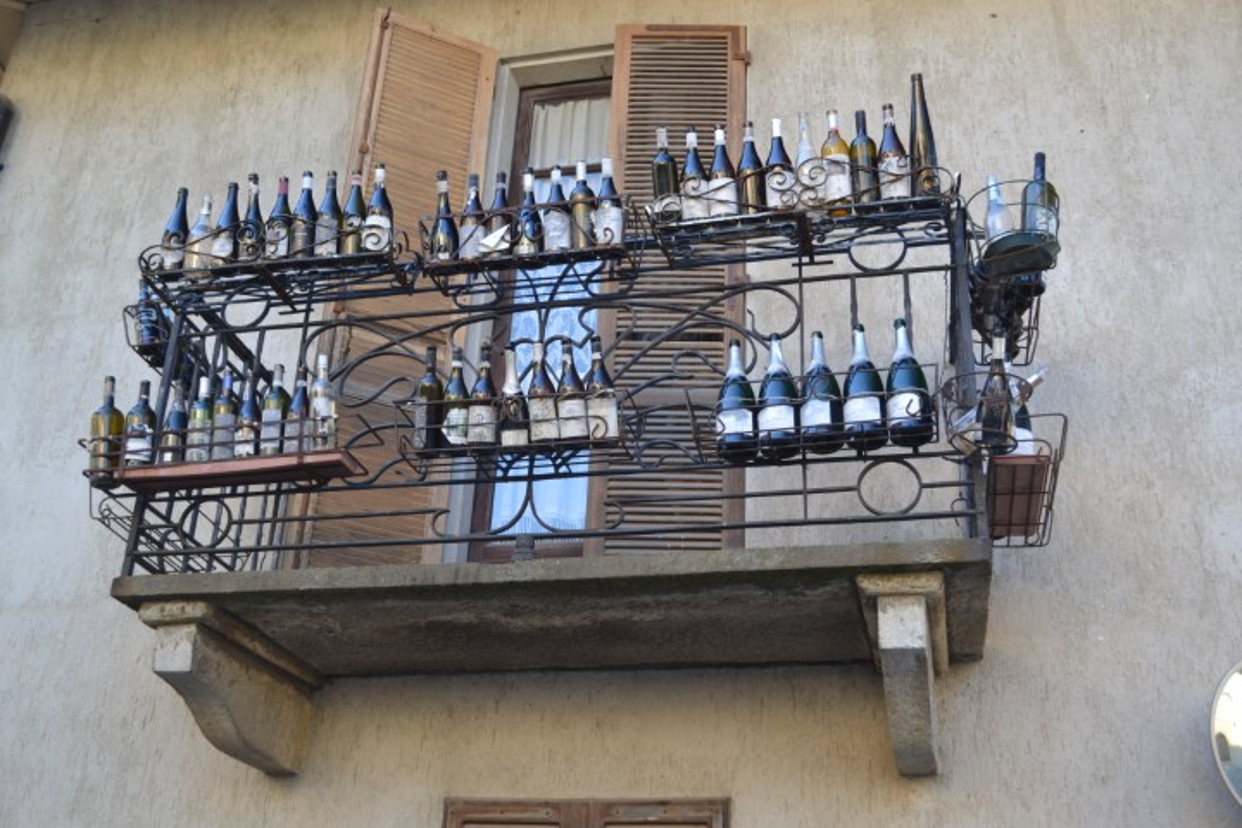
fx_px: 1345
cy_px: 414
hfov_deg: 49.6
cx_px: 621
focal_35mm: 39
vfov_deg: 34.2
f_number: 4.5
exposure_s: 1/80
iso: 400
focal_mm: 26
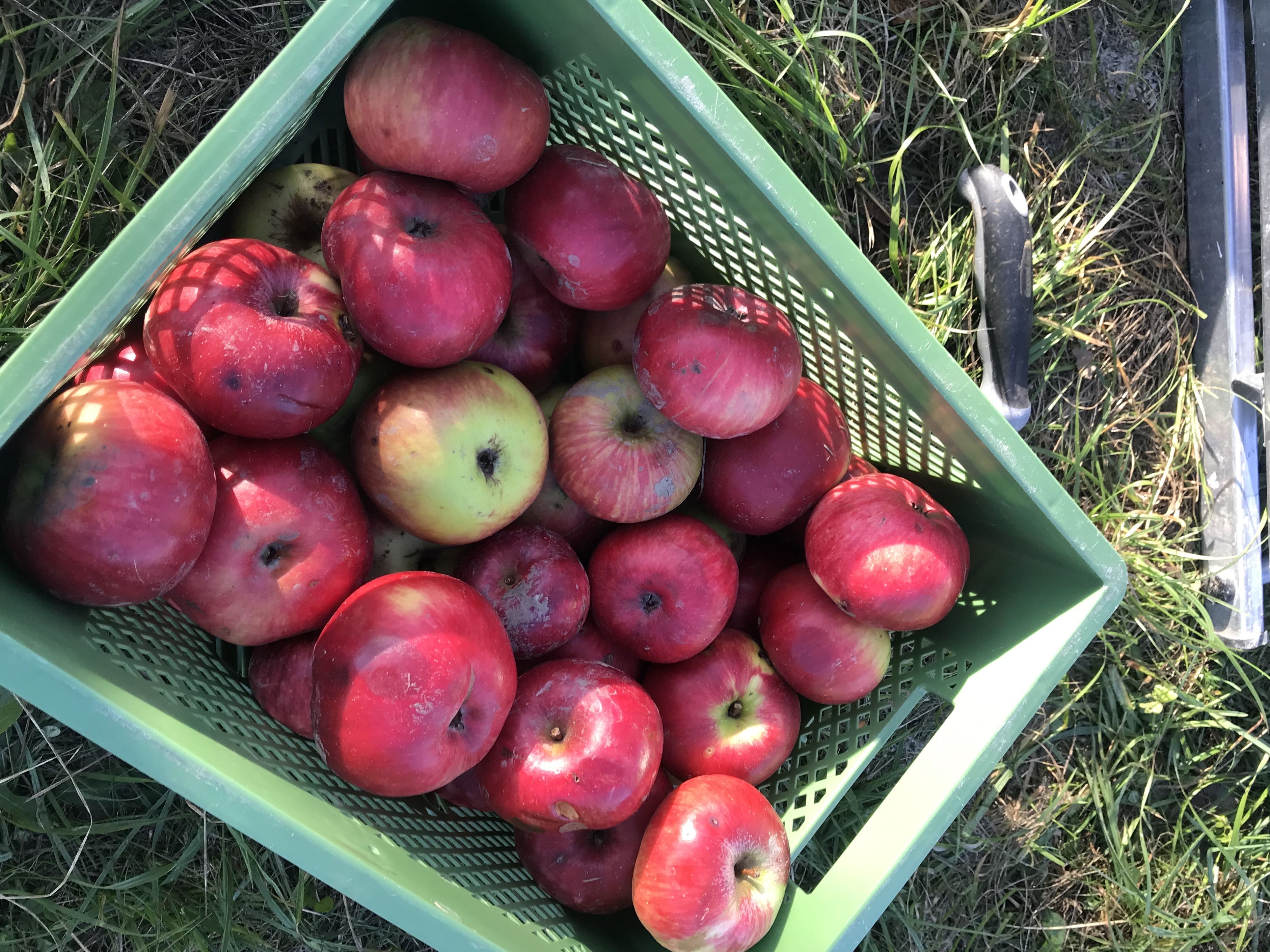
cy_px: 509
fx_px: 1101
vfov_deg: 46.8
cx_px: 629
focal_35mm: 30
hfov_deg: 60.0
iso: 20
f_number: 1.8
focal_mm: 3.99
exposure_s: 1/173
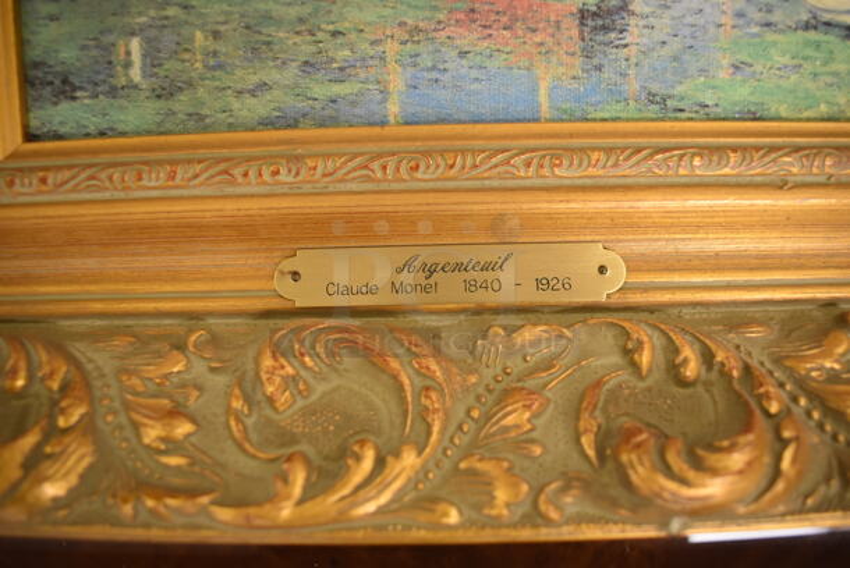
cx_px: 425
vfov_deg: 48.0
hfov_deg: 67.3
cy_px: 284
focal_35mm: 27
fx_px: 638
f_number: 4
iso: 1400
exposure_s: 1/60
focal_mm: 18
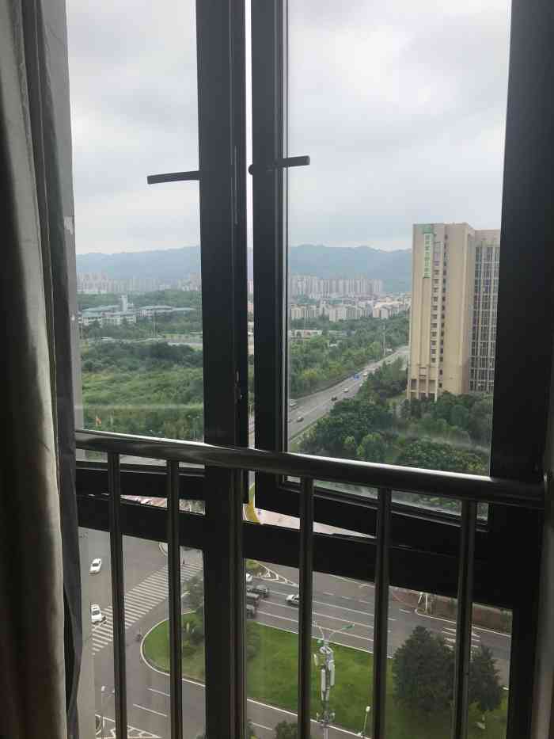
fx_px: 597
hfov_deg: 49.8
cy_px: 370
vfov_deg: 63.4
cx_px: 277
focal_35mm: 28
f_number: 1.8
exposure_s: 1/529
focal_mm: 3.99
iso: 20
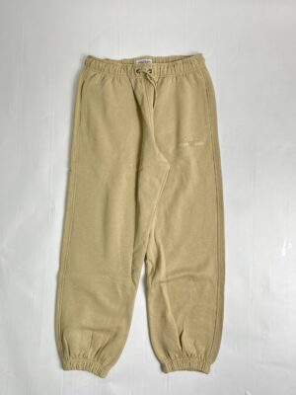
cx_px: 148
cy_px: 198
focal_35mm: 26
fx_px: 296
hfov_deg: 53.1
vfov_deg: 67.3
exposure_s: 1/100
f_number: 1.6
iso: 64
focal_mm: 5.1
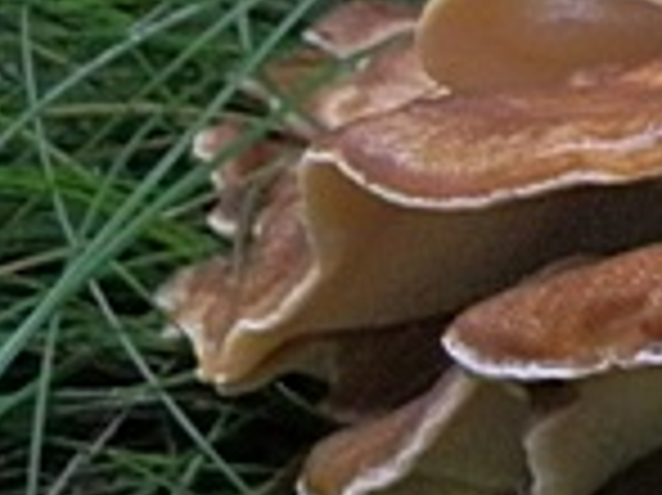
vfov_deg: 7.3
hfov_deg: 8.9
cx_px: 1576
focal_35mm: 202
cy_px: 292
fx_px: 3860
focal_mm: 6.7
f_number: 3.9
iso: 640
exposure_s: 1/320
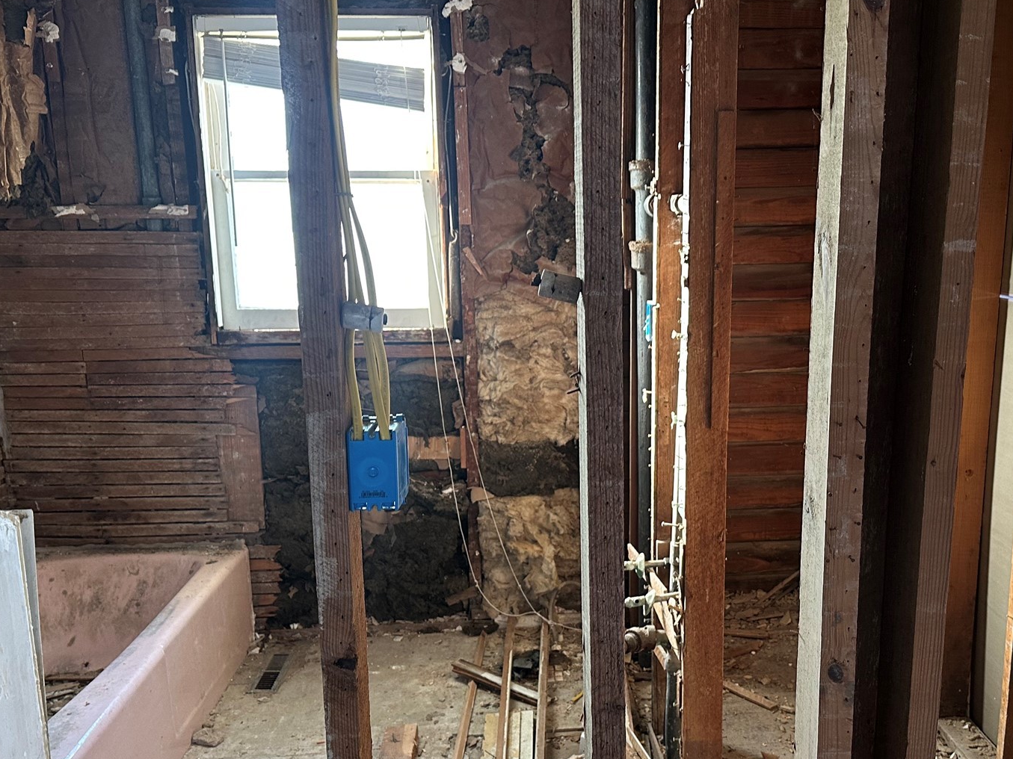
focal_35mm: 34
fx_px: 995
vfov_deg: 41.6
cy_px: 444
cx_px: 594
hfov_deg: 53.7
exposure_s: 1/60
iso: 320
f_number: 1.78
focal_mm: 6.86
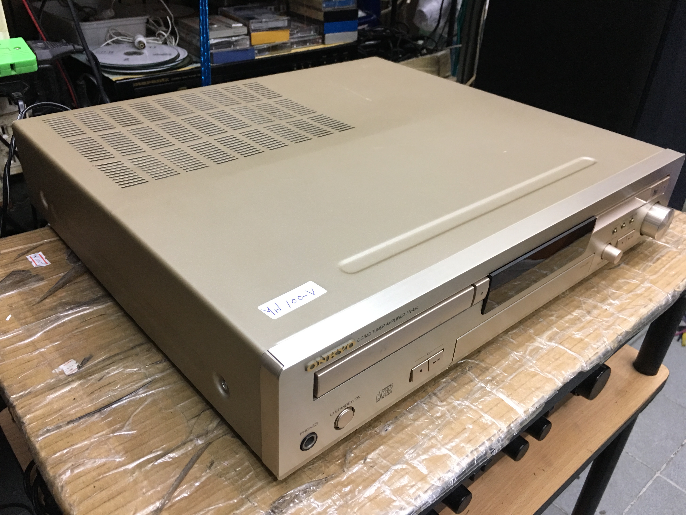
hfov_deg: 61.7
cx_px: 343
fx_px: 575
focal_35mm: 29
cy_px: 258
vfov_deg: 48.2
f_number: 2.2
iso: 80
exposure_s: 1/17
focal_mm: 4.15
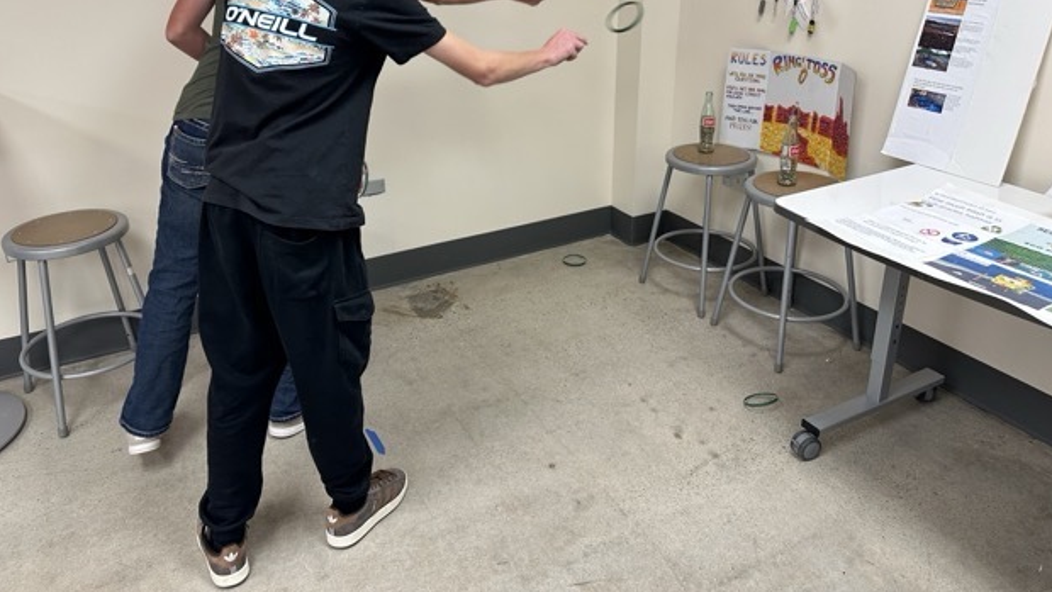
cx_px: 512
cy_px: 188
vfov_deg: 42.2
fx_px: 753
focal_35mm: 27
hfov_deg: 69.8
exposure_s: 1/60
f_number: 1.78
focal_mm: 6.86
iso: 125
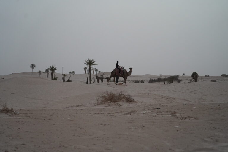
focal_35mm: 105
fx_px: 665
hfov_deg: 19.5
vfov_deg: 13.0
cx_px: 114
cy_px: 76
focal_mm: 105
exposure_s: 1/1250
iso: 3200
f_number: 4
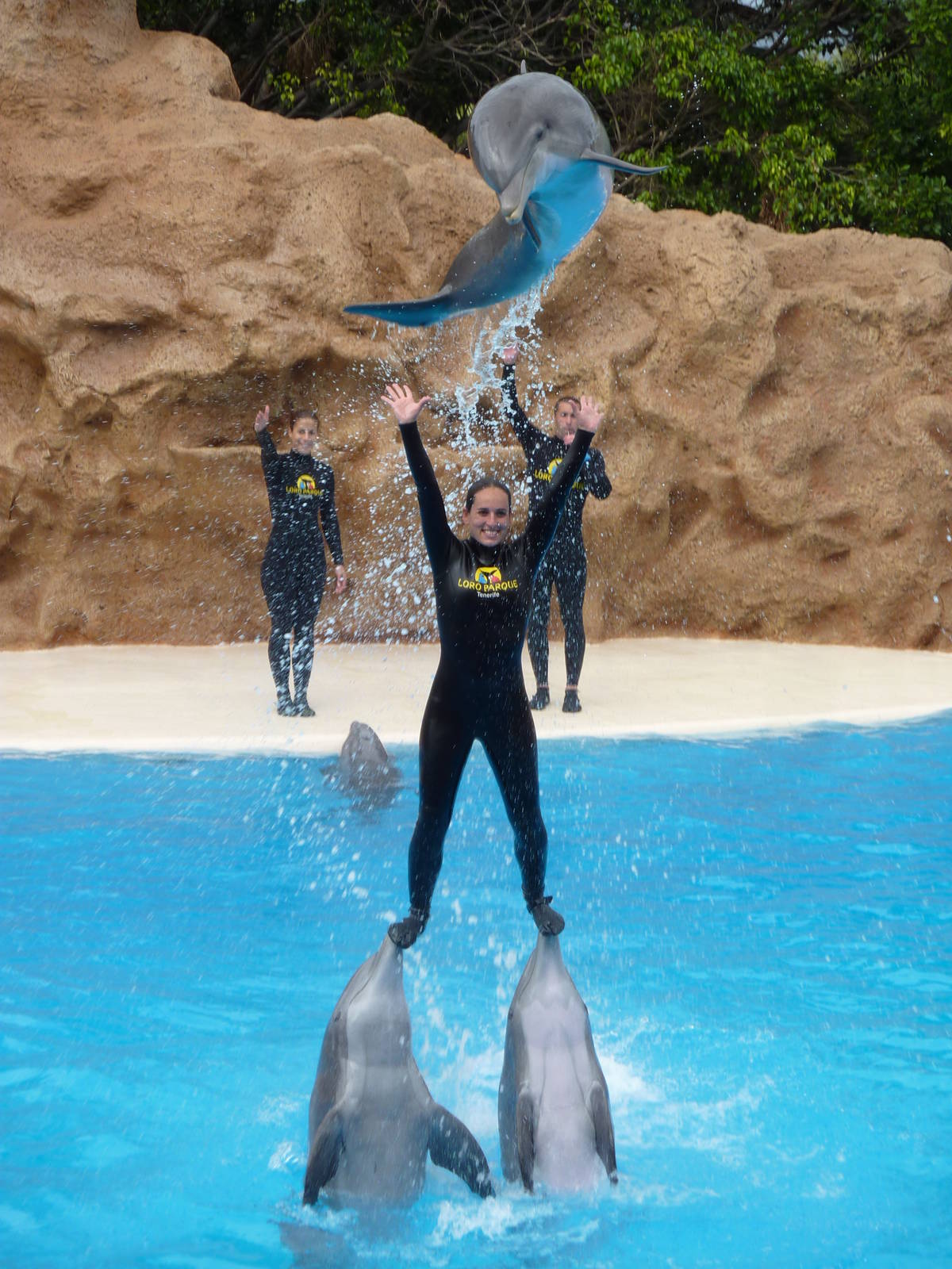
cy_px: 634
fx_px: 5390
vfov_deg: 13.4
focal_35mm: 147
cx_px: 476
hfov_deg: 10.1
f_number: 4.5
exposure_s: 1/200
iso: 80
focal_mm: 24.1
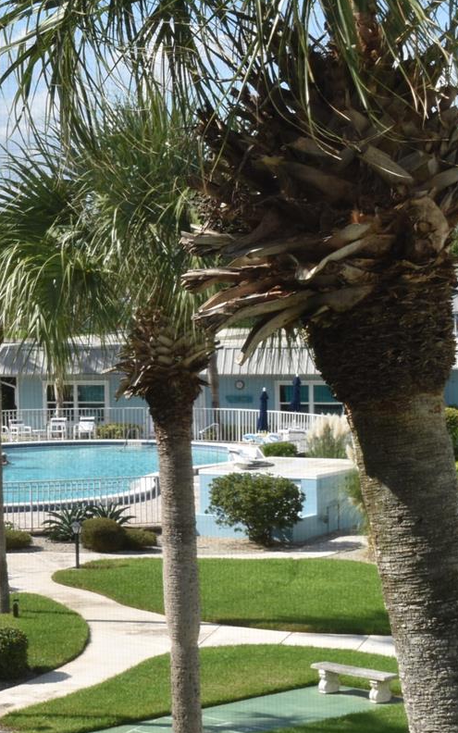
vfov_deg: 19.8
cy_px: 421
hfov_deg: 12.0
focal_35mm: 105
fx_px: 2097
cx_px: -195
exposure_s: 1/250
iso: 110
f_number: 8
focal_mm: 34
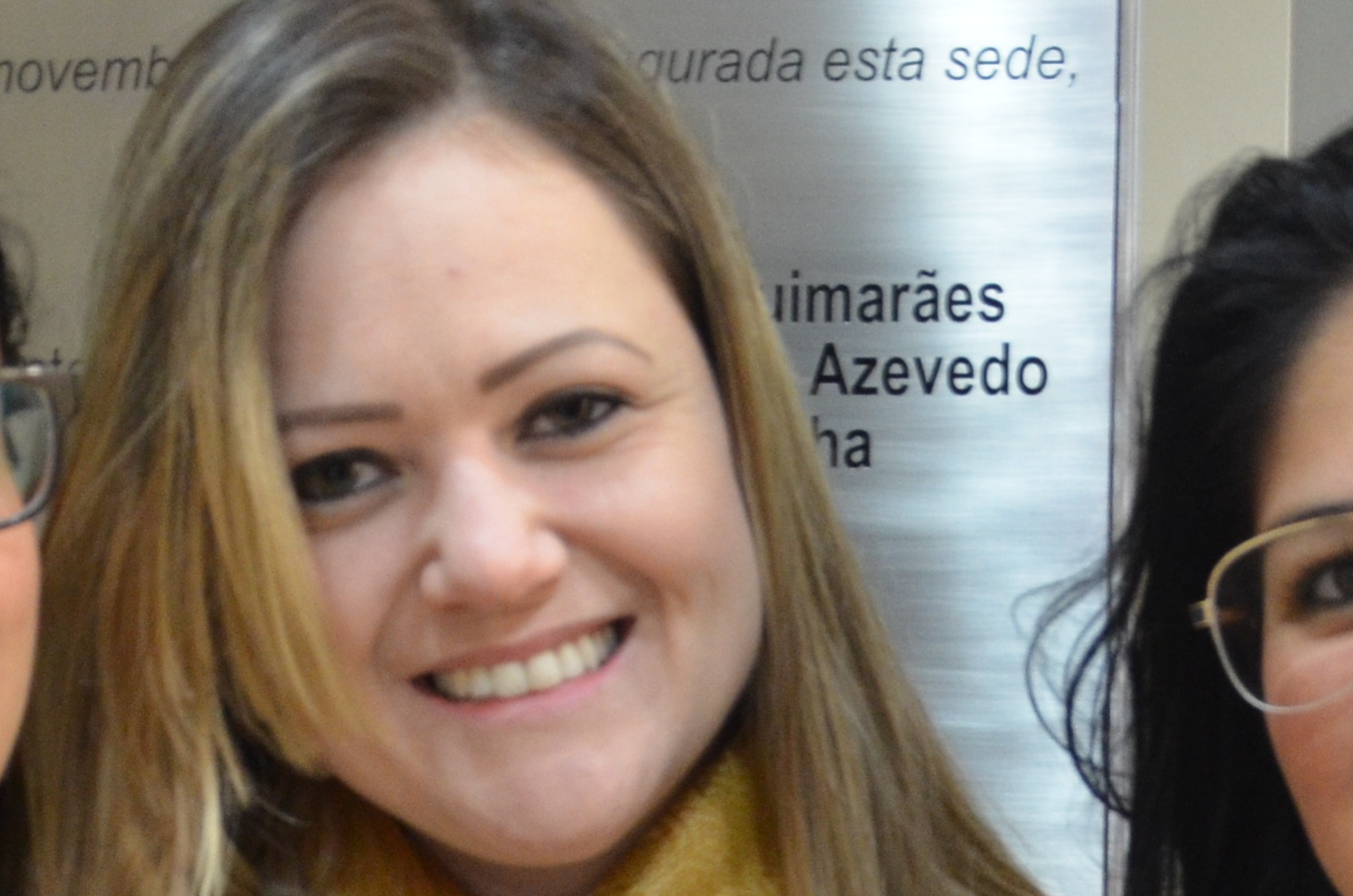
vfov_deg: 10.1
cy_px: 1344
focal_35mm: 131
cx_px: 1047
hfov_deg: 15.6
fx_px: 4914
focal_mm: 24
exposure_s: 1/8
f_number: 3.8
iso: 1000
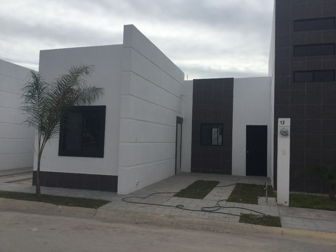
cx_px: 168
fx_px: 301
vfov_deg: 45.4
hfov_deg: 58.4
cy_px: 126
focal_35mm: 31
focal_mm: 3.3
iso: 25
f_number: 2.4
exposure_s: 1/3891
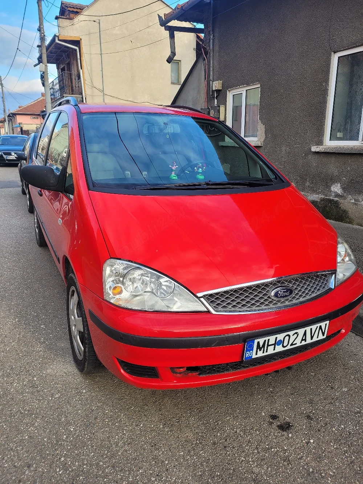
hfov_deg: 53.1
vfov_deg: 67.3
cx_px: 182
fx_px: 363
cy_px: 242
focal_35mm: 26
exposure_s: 1/435
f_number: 1.8
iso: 40
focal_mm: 5.4
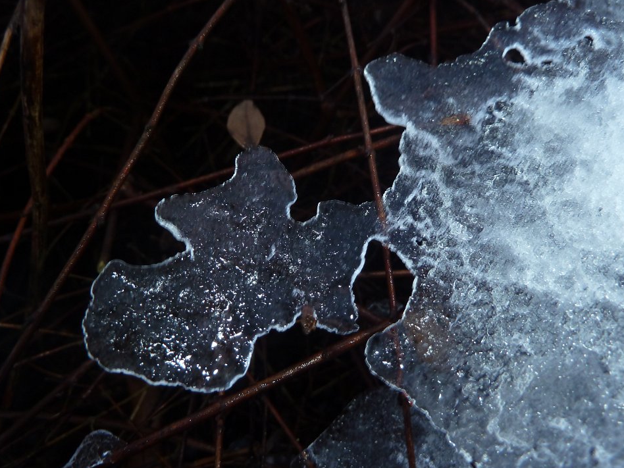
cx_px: 309
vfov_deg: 51.4
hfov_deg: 65.3
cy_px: 238
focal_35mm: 27
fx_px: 487
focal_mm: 4.1
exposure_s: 1/30
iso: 125
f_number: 3.3
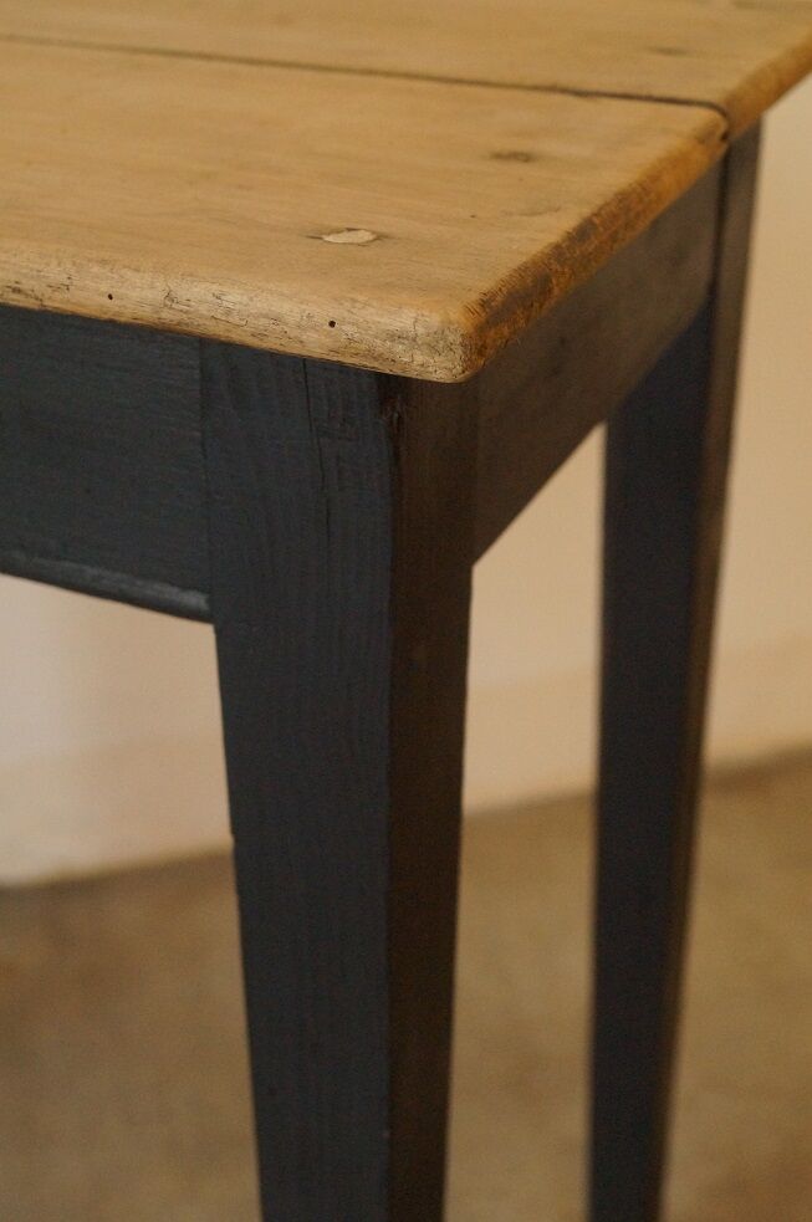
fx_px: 1764
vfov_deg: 38.2
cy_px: 611
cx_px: 406
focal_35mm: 52
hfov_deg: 25.9
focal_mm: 35
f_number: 6.3
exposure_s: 1/40
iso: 3200
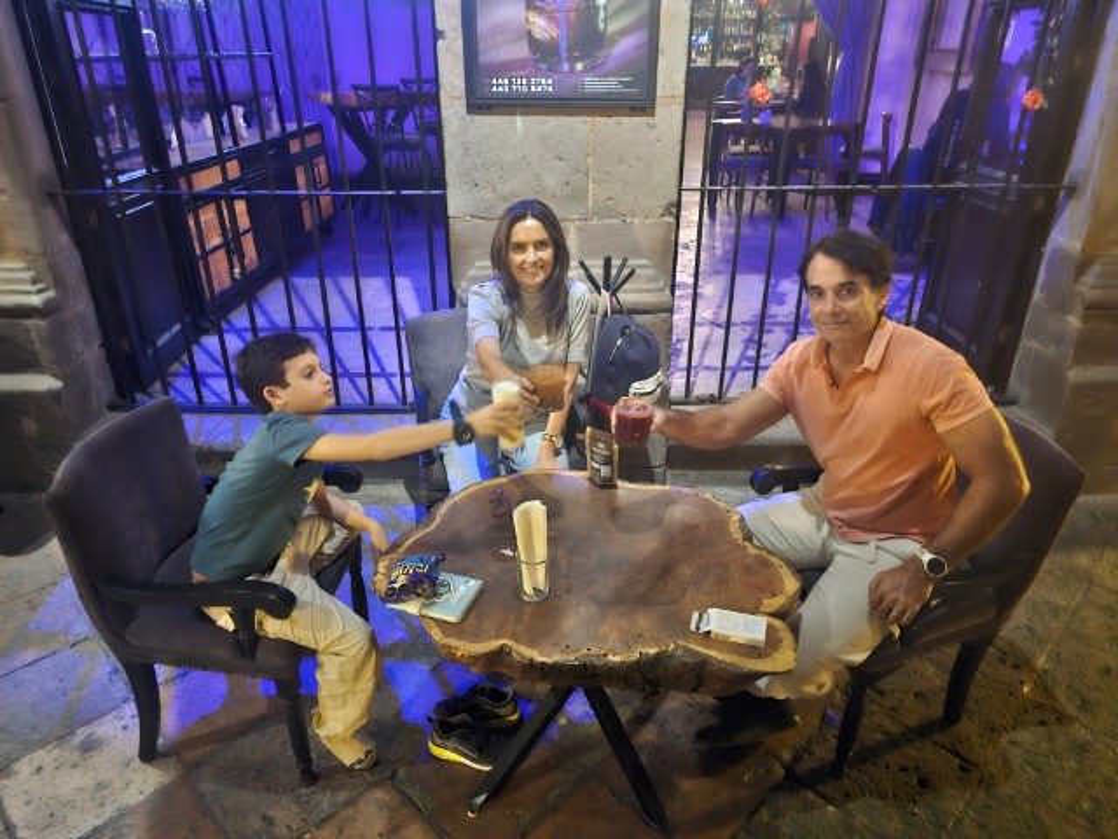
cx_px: 559
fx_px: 743
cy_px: 420
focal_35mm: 23
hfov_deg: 73.9
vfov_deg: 58.9
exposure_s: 1/15
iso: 1000
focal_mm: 6.3
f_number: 1.7
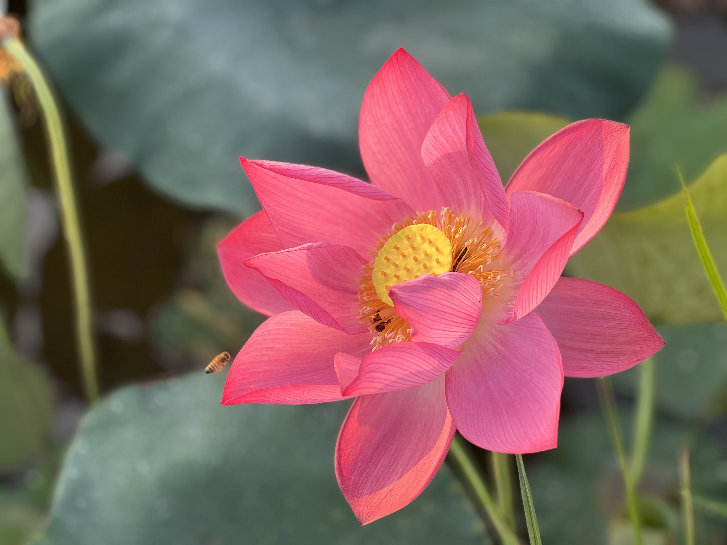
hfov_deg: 25.3
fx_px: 1617
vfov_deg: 19.1
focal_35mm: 77
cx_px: 364
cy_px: 272
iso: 32
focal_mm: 9
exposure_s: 1/121
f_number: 2.8
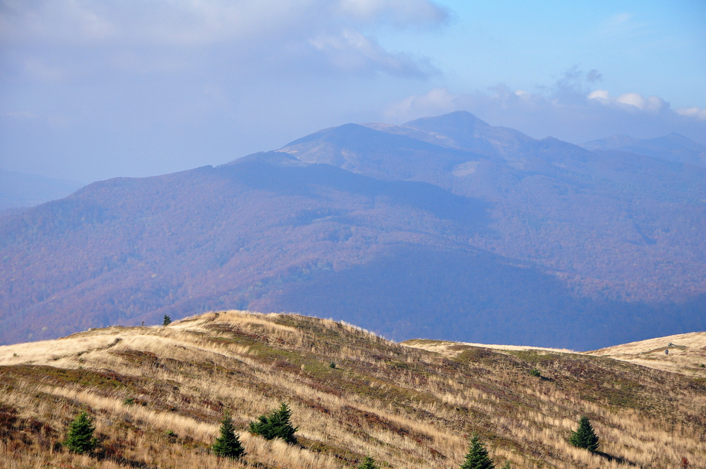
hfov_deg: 16.1
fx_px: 2497
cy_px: 234
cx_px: 353
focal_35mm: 128
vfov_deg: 10.7
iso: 400
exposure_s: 1/800
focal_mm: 85
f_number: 7.1
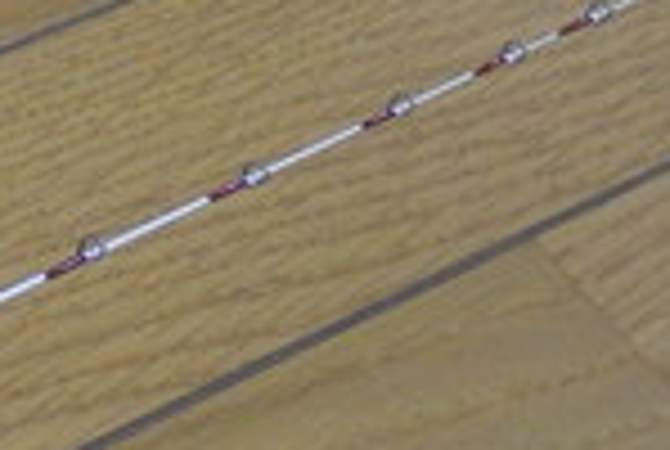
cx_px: -63
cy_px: 742
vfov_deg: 7.0
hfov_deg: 10.5
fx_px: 3618
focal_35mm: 194
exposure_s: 1/15
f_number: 4.2
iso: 400
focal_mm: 7.3
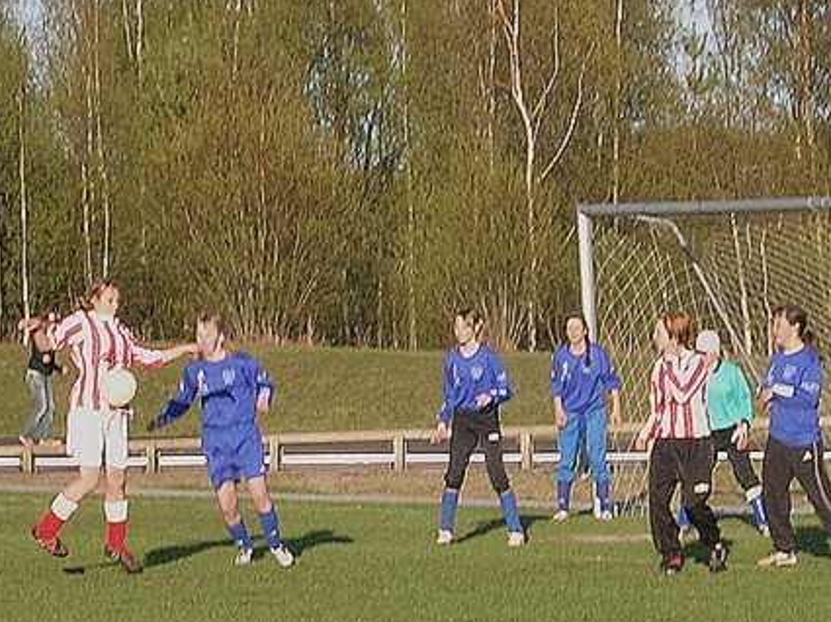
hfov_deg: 8.3
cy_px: 411
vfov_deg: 6.2
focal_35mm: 240
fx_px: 5757
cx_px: 465
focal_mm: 17.1
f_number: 8.2
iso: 116
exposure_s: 1/127
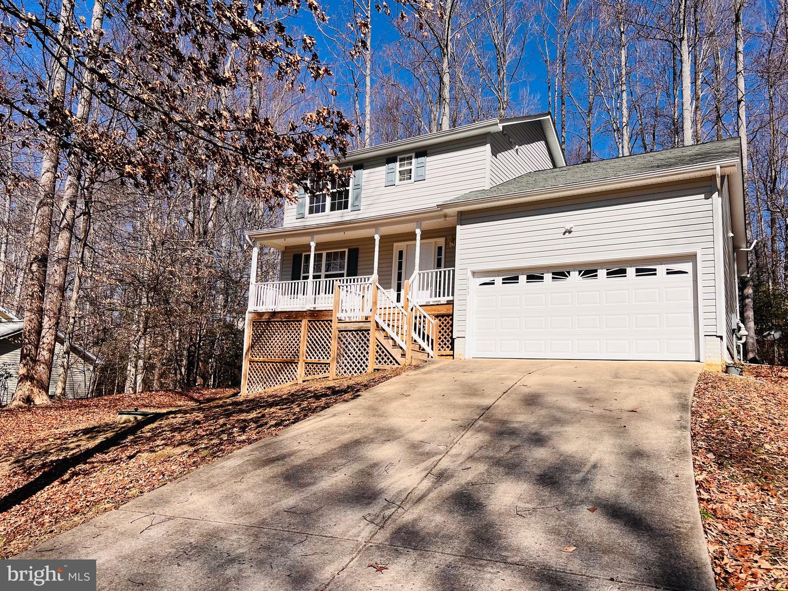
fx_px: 592
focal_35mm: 26
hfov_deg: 67.3
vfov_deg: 53.1
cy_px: 296
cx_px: 394
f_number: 1.5
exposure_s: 1/6211
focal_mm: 5.7
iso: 50
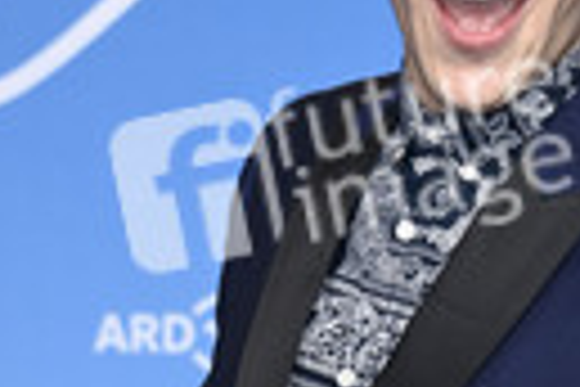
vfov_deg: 4.5
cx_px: 472
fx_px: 4897
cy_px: 392
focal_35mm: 304
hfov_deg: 6.8
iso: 1000
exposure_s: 1/250
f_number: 5.6
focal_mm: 98
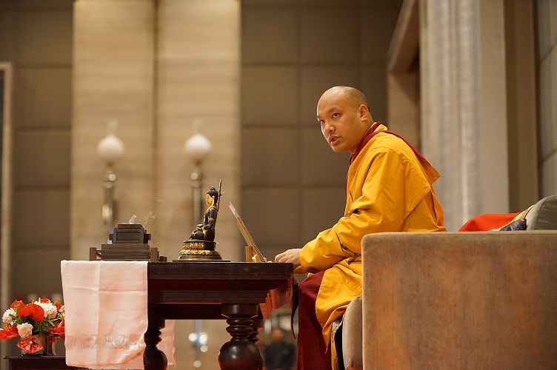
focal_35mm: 100
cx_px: 278
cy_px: 185
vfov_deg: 13.7
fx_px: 1546
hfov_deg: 20.4
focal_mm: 100
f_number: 2.8
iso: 6400
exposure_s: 1/160
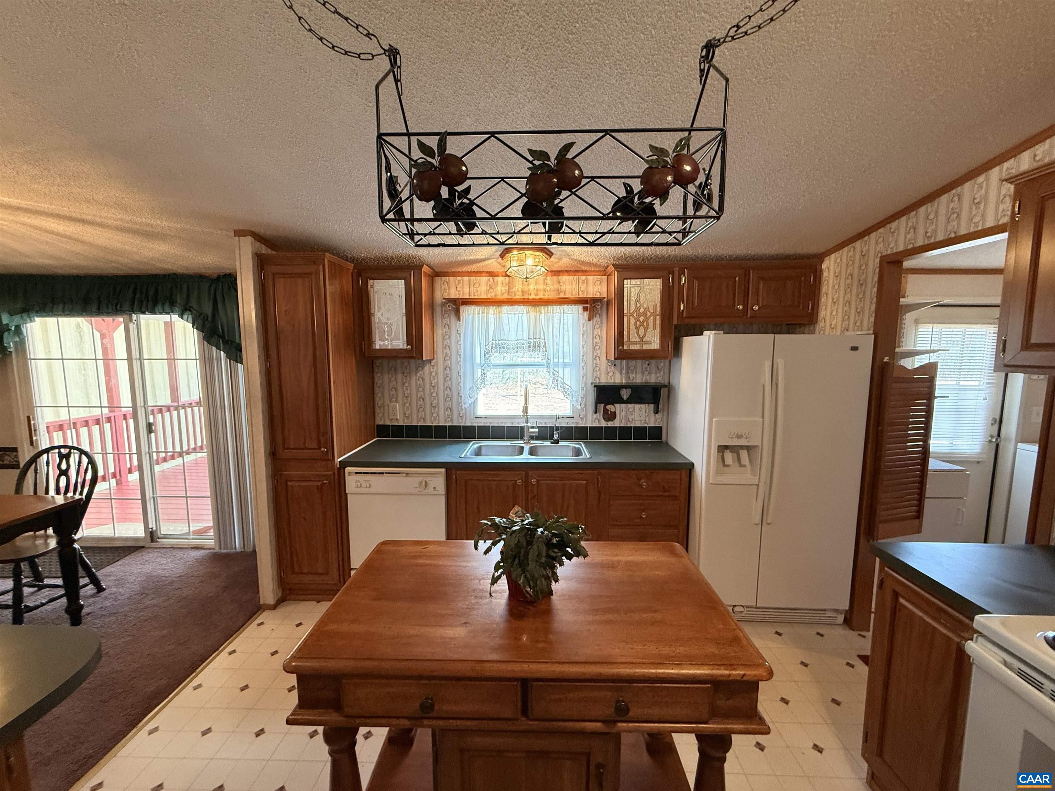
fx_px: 427
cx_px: 528
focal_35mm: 14
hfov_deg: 102.1
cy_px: 396
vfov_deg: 85.7
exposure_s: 1/120
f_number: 2.2
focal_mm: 2.22
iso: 320
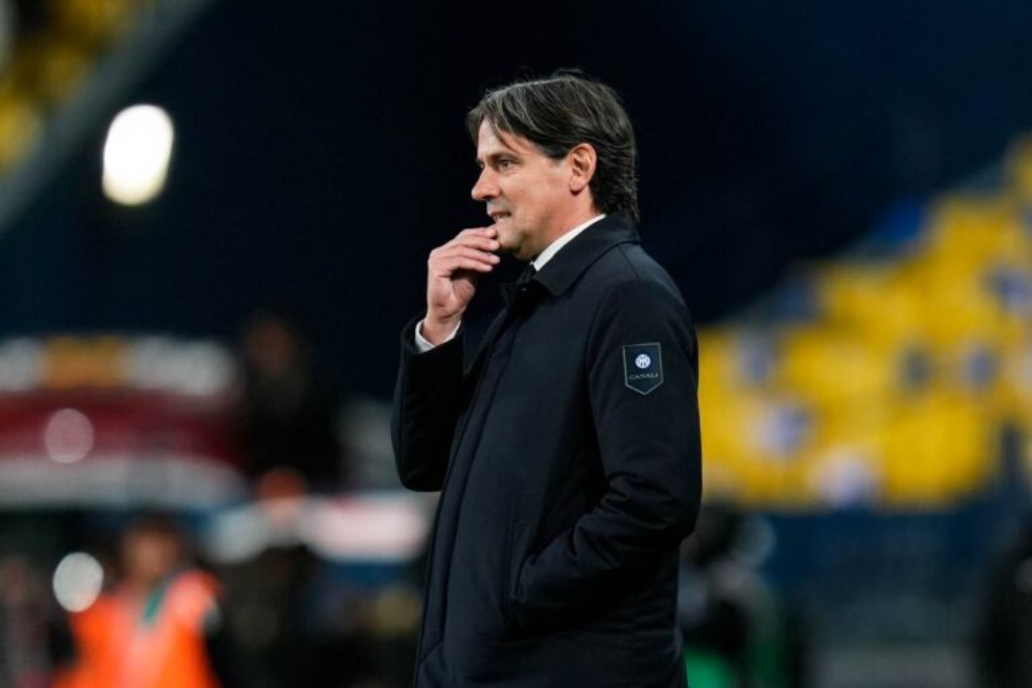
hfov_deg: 5.2
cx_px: 516
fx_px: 11466
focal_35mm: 400
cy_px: 344
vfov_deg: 3.4
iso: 1600
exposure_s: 1/1250
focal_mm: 400
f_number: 3.2
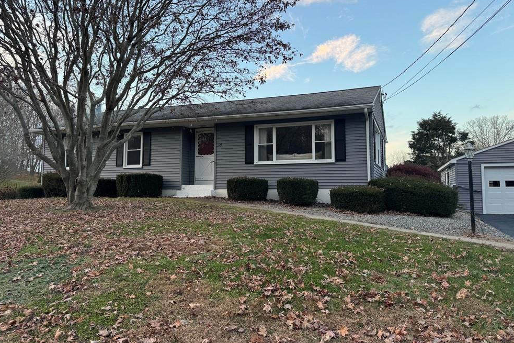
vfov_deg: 49.4
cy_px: 151
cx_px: 262
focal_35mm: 26
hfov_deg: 69.4
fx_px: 371
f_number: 1.78
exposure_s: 1/100
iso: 50
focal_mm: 6.86
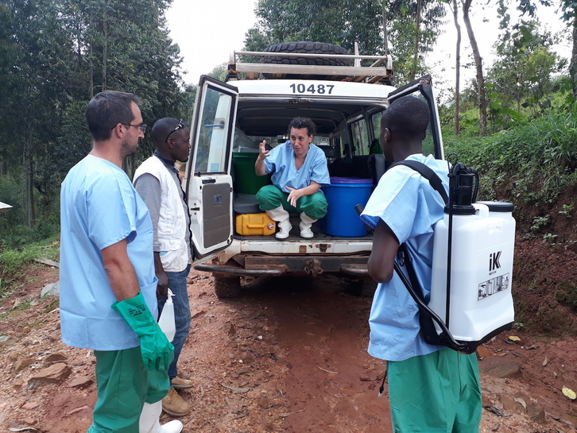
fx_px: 450
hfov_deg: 65.3
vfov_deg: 51.4
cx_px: 288
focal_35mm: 27
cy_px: 216
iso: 40
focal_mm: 3.6
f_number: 1.9
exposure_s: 1/129
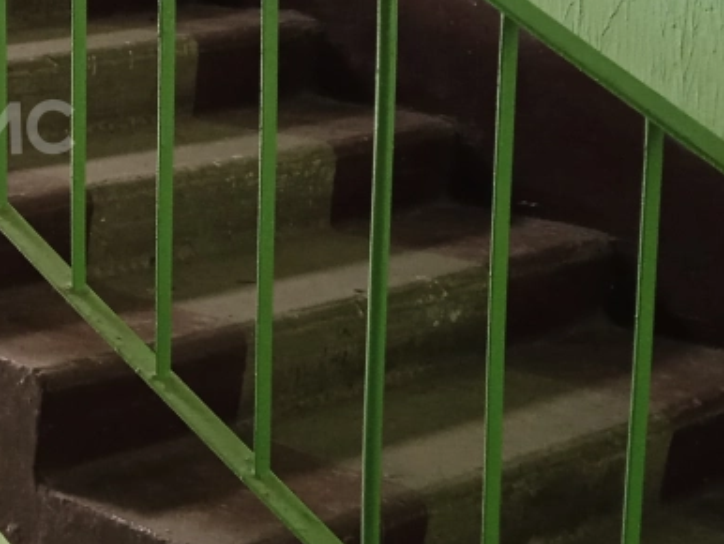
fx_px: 1904
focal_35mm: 91
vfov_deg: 16.2
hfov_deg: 20.2
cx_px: -141
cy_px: 128
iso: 393
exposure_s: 1/25
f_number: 2.2
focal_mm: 3.43
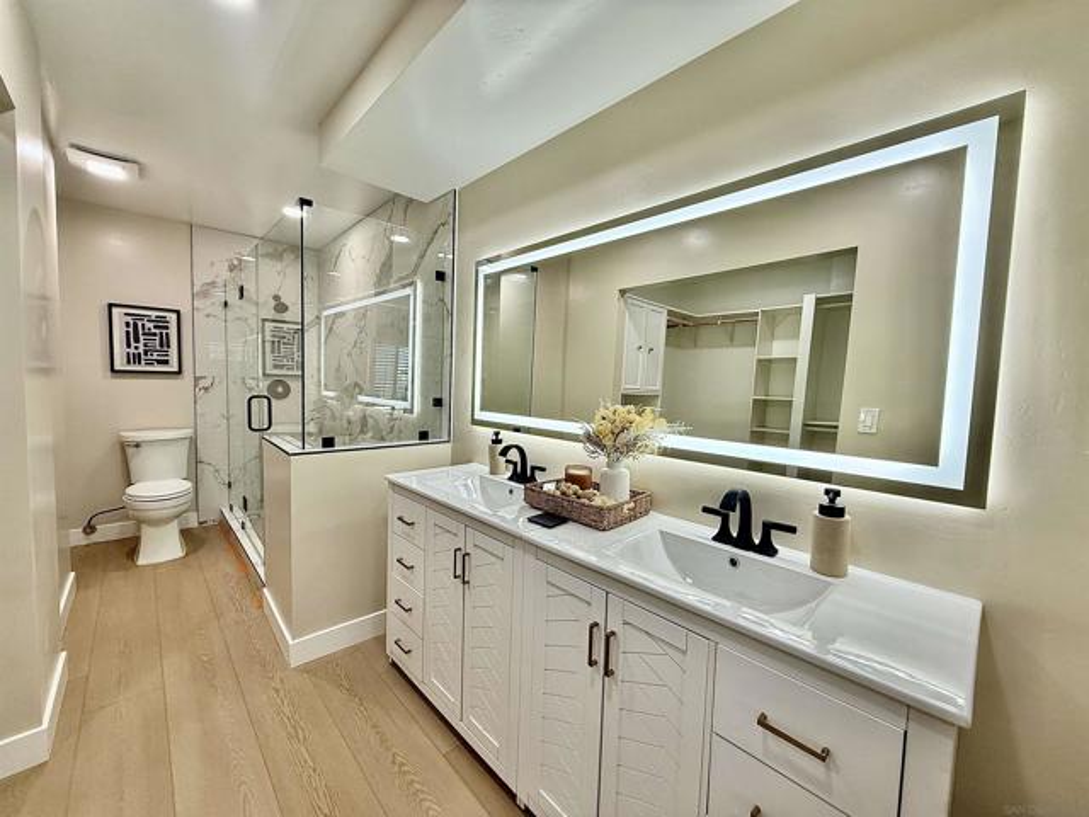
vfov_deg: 85.7
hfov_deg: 102.1
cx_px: 544
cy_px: 408
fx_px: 440
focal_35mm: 14
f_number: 2.2
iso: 125
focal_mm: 2.22
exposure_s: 1/120
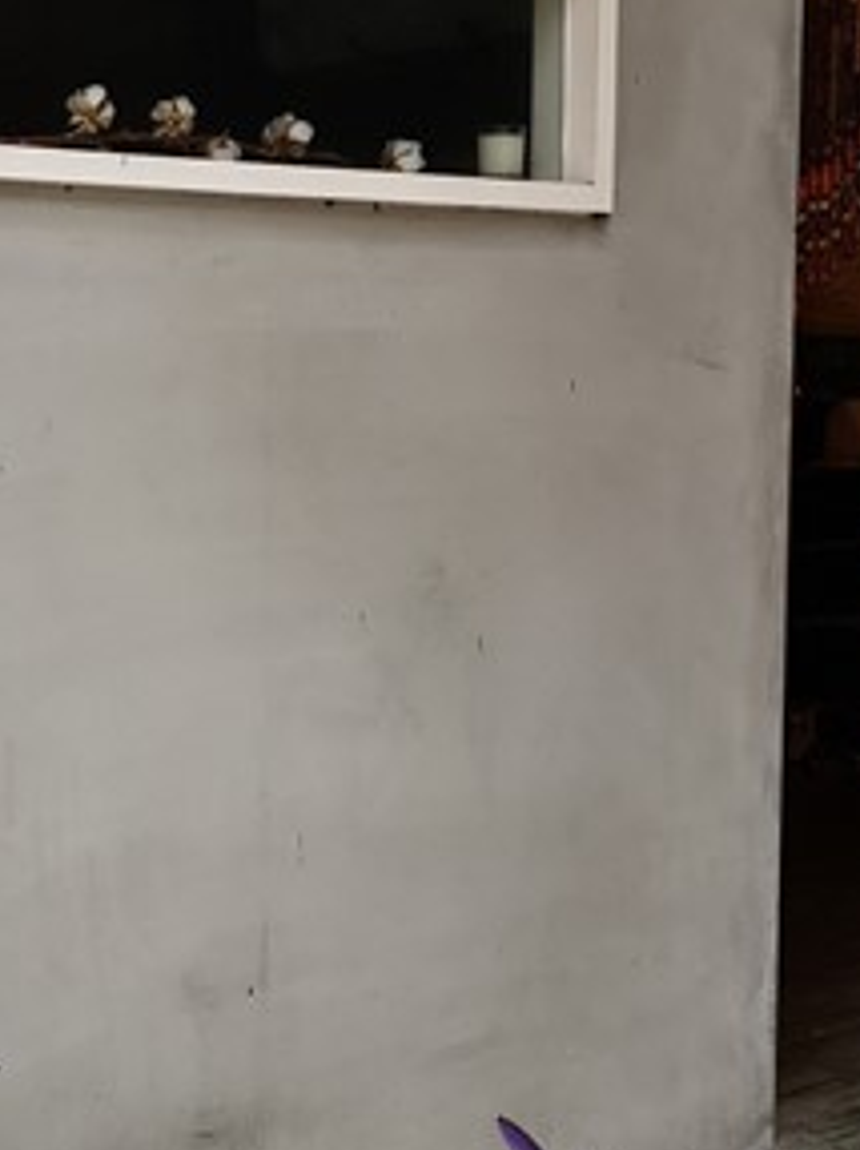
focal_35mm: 68
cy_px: 503
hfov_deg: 21.3
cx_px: 141
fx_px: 2256
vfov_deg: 28.6
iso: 160
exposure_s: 1/60
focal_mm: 3.95
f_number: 1.8
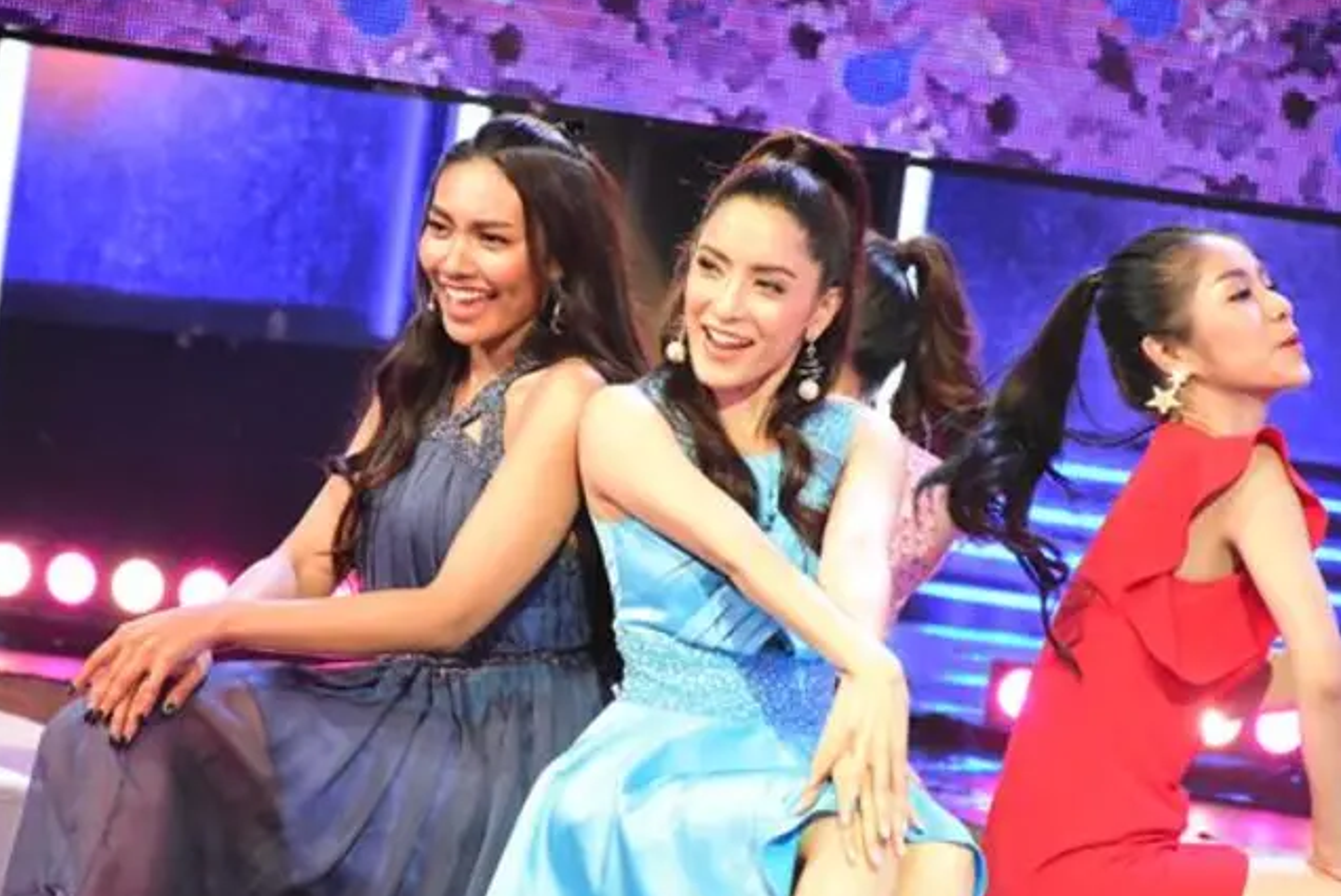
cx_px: 679
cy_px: 532
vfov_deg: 5.8
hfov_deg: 8.6
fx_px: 8909
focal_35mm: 239
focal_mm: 130
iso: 8000
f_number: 5.6
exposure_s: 1/250
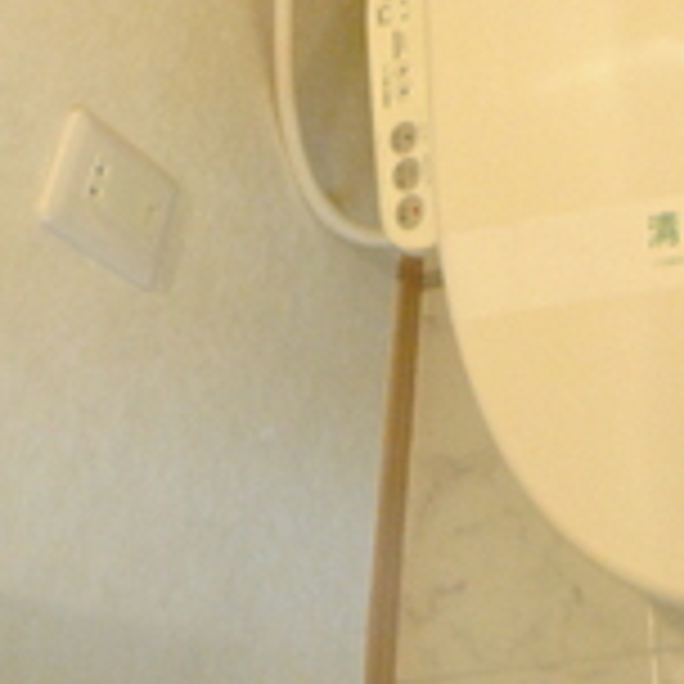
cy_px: -279
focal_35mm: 43
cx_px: 662
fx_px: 961
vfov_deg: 28.9
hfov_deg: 35.9
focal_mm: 8
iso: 1600
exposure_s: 1/50
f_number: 4.5
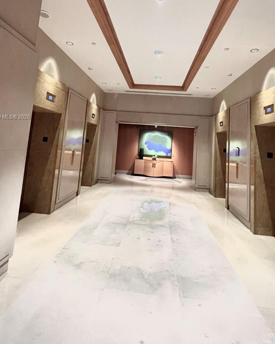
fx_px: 193
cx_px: 145
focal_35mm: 19
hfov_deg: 70.8
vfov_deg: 80.7
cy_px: 117
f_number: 1.8
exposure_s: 1/60
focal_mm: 1.57
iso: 640
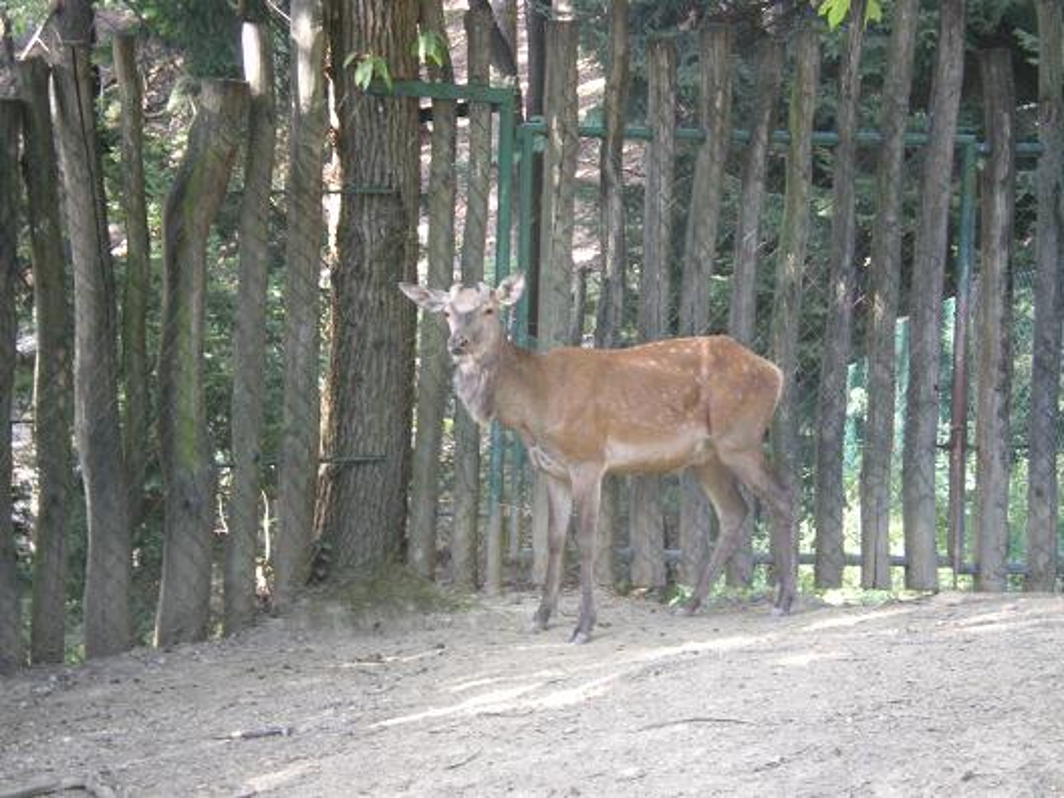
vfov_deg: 13.0
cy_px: 399
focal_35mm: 114
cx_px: 532
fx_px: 3504
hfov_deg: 17.3
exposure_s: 1/13
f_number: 5.9
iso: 400
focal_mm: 18.9
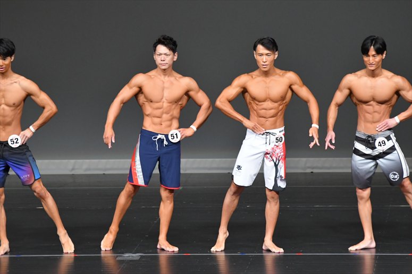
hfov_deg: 6.9
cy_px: 137
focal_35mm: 300
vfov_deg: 4.6
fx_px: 3432
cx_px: 206
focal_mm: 200
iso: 4000
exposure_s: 1/400
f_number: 5.6
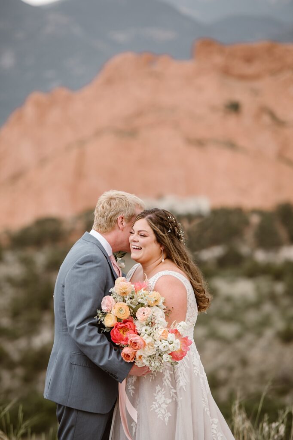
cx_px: 146
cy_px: 220
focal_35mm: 165
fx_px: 2016
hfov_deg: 8.3
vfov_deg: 12.5
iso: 200
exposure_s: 1/640
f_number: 3.2
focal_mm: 165
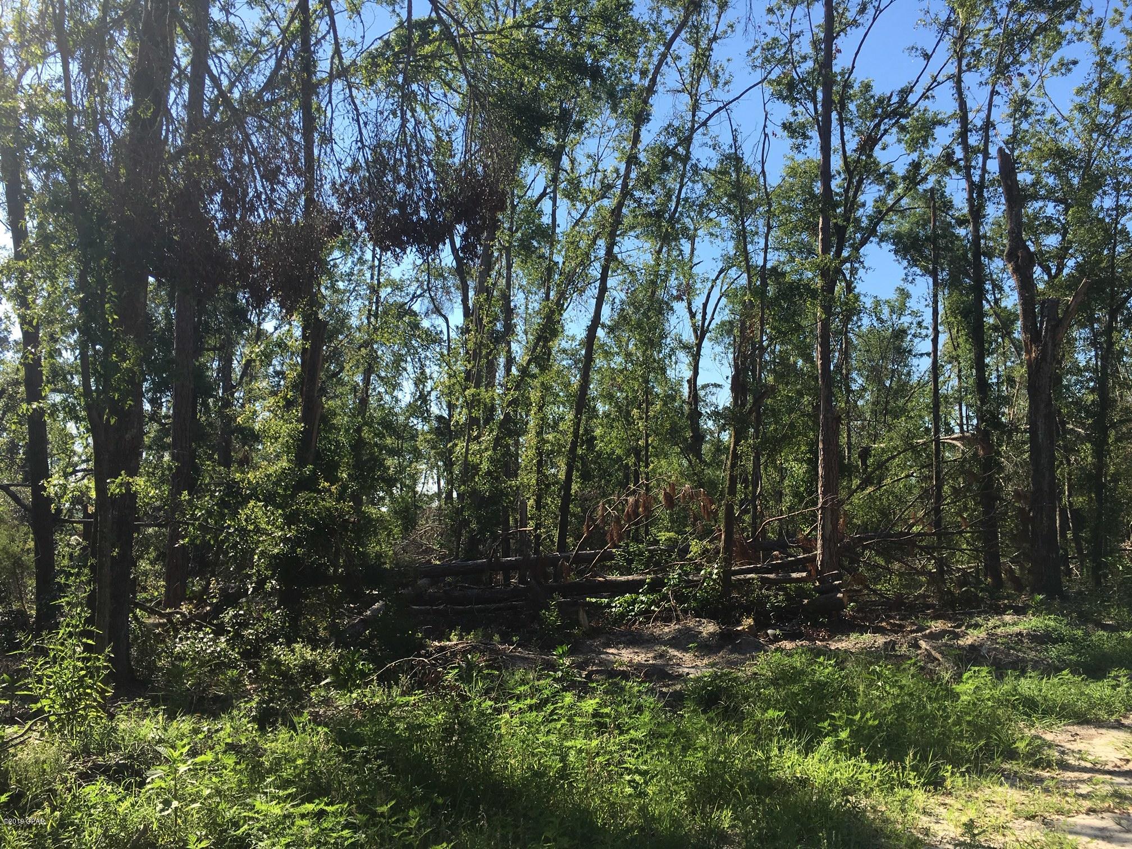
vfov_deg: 48.2
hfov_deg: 61.7
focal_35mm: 29
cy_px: 424
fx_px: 948
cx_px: 566
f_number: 2.2
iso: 25
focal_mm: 4.15
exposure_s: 1/916
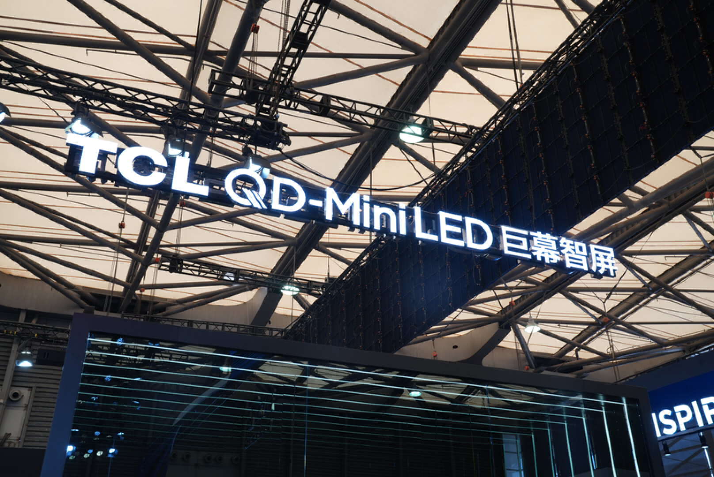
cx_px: 357
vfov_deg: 36.9
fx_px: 714
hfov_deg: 53.1
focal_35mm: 36
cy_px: 238
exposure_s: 1/40
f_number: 9
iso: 400
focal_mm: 36
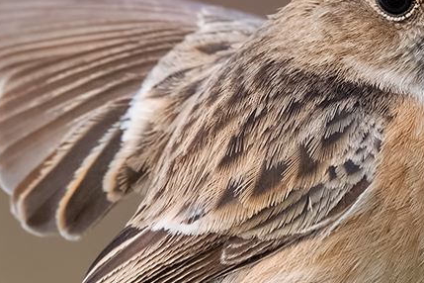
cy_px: 240
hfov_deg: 1.2
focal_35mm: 1748
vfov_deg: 0.8
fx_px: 20586
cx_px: 481
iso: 5600
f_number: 9
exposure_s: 1/3200
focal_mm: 500
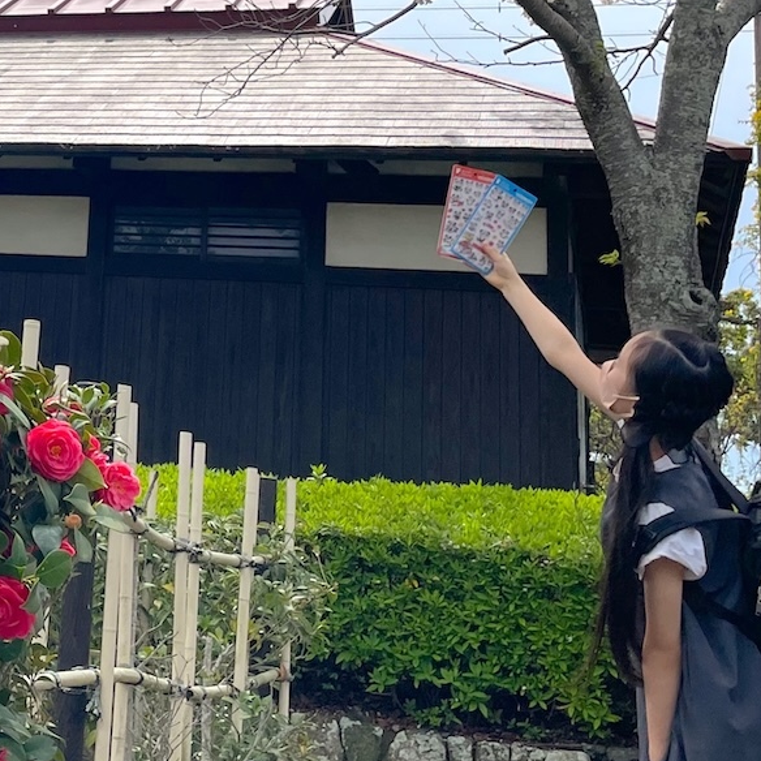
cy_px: 40
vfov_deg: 26.2
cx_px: -210
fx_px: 1567
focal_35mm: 63
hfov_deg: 24.2
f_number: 1.6
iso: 32
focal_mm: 4.2
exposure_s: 1/5291
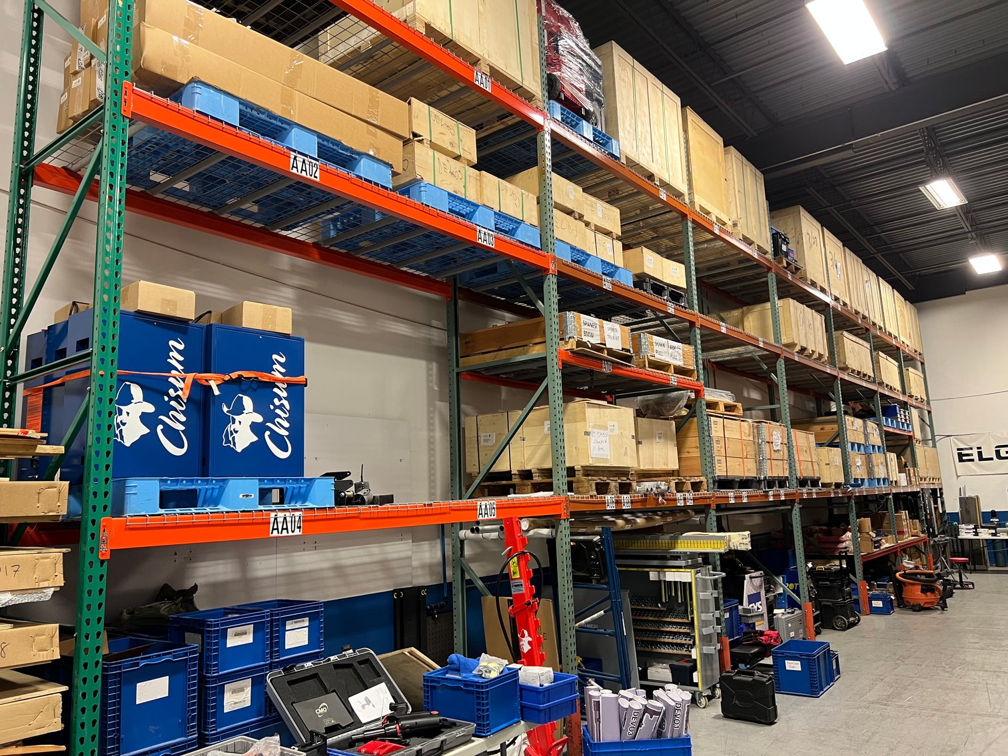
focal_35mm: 26
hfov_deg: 67.3
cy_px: 378
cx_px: 504
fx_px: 757
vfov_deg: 53.1
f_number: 1.5
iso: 125
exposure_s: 1/60
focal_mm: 5.7
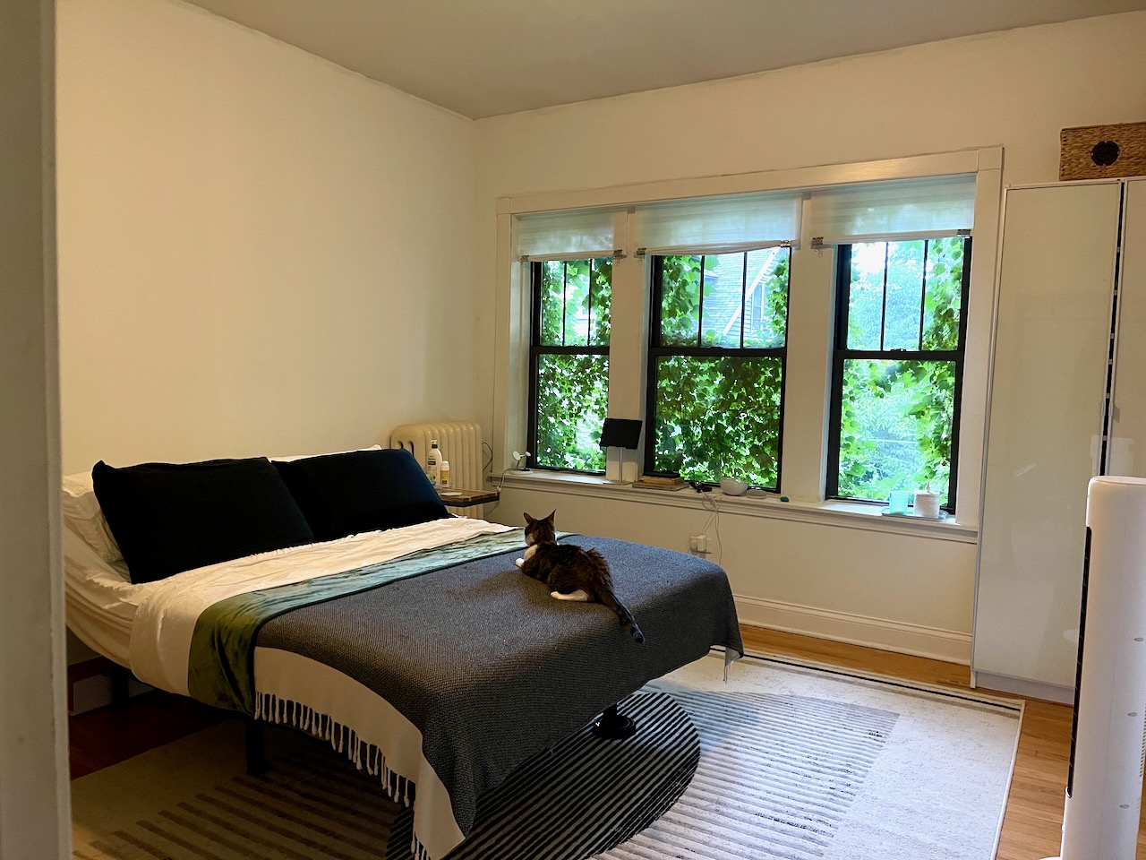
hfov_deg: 67.3
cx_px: 573
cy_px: 430
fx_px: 861
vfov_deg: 53.1
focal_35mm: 26
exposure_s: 1/60
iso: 100
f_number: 1.6
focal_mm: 5.1
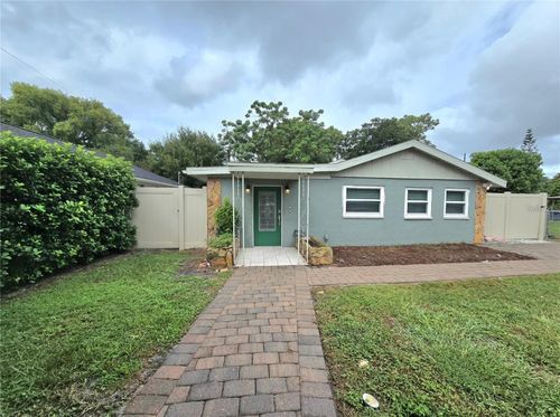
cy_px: 208
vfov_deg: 89.7
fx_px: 210
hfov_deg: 106.3
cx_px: 280
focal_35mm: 13
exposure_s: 1/2500
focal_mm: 2.2
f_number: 2.2
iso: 50
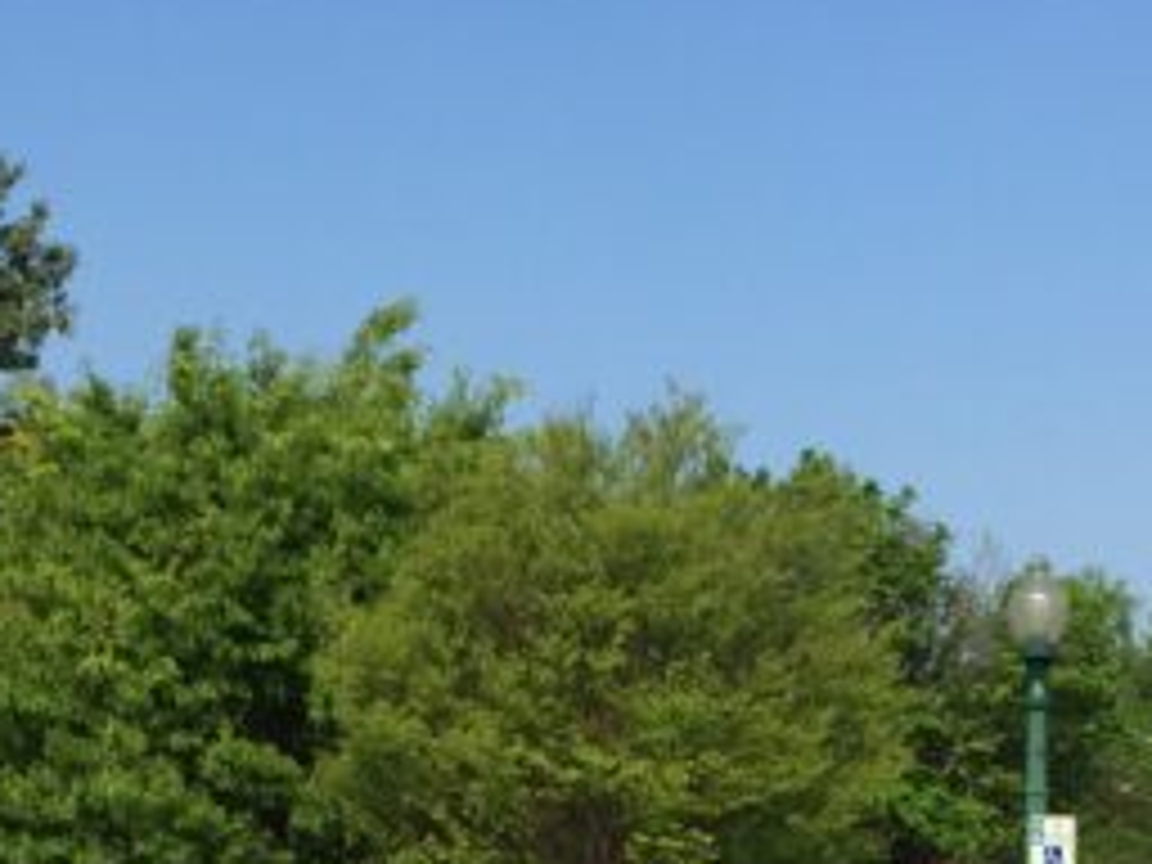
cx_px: 540
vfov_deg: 14.6
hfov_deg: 20.4
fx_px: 3195
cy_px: 1184
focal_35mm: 96
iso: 32
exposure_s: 1/1319
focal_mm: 4.15
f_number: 2.2
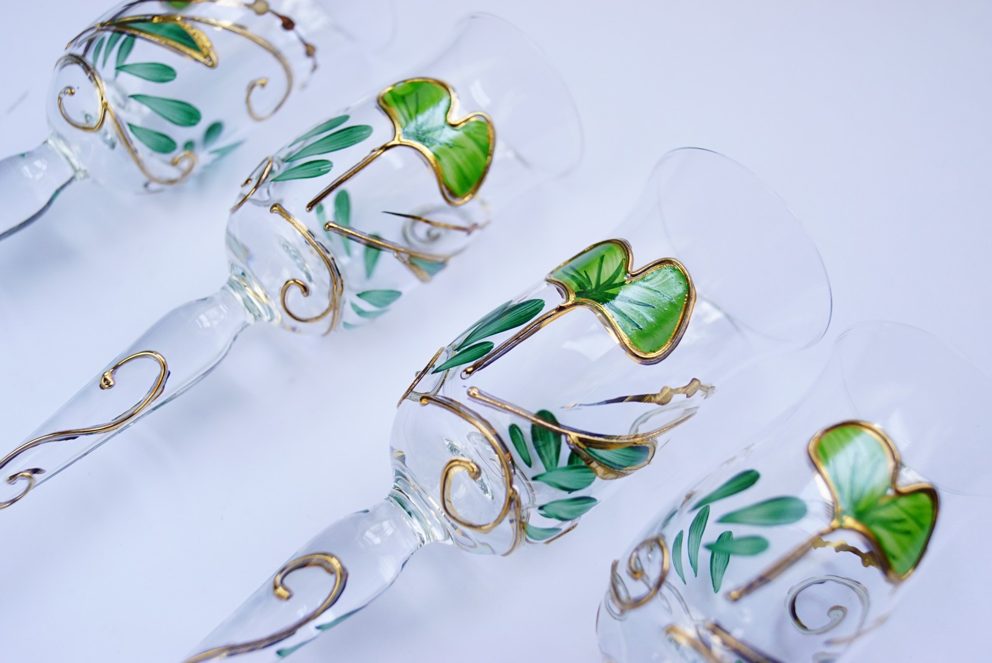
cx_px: 496
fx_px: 1158
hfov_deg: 46.4
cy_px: 332
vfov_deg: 31.9
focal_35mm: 42
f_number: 4.5
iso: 640
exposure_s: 1/60
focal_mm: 28
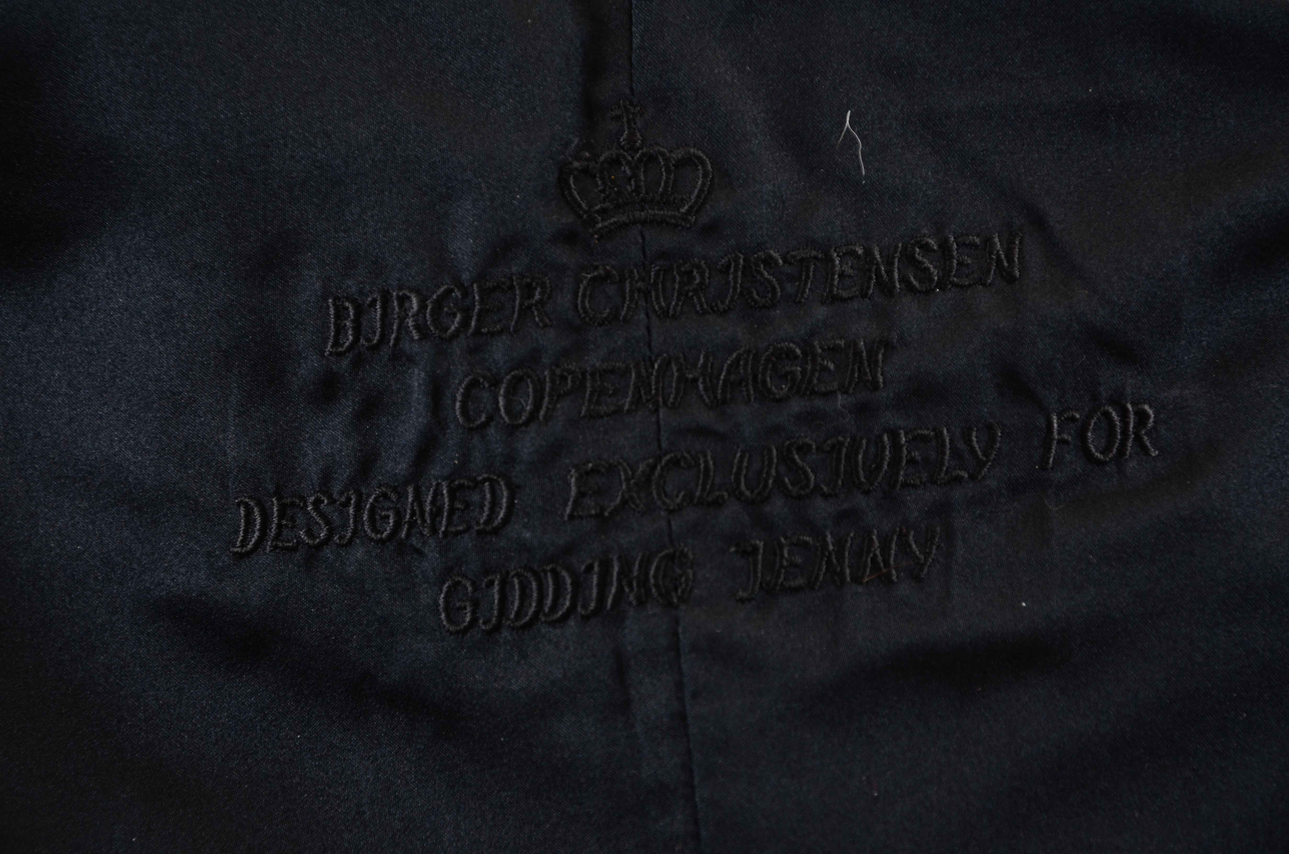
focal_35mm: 138
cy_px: 427
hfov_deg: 14.9
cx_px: 644
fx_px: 4931
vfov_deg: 9.9
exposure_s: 1/160
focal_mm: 92
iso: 200
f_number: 7.1
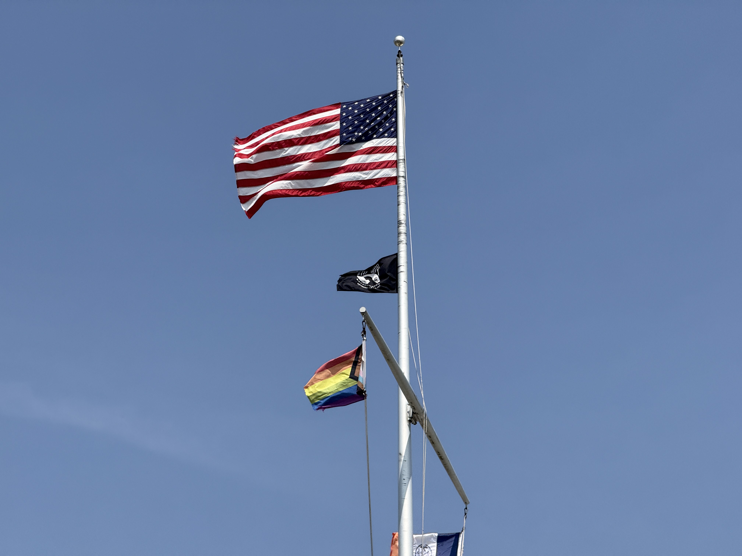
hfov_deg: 16.4
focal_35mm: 120
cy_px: 278
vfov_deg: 12.3
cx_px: 371
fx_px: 2572
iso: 50
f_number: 2.8
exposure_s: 1/2525
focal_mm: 15.66
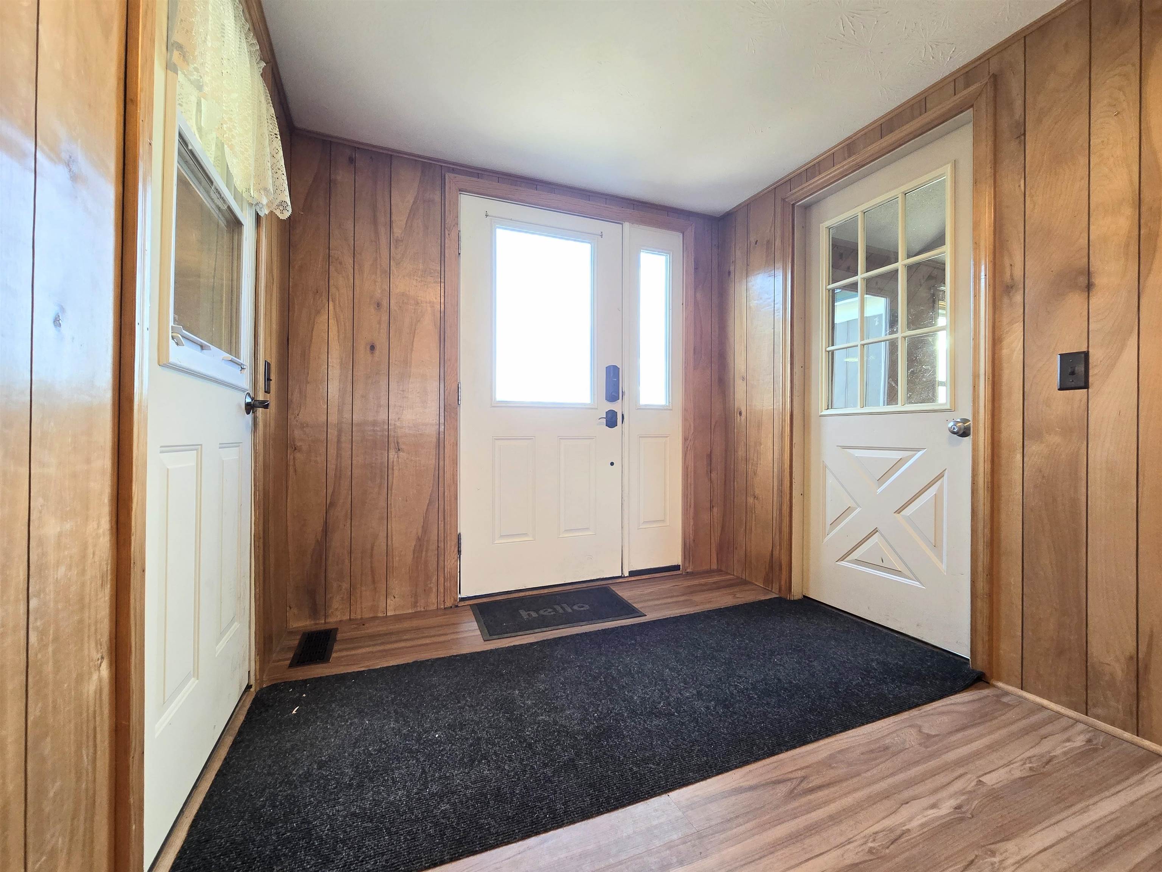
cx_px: 581
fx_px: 436
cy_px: 436
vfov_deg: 89.9
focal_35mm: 13
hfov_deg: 106.2
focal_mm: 2.2
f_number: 2.2
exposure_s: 1/60
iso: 125
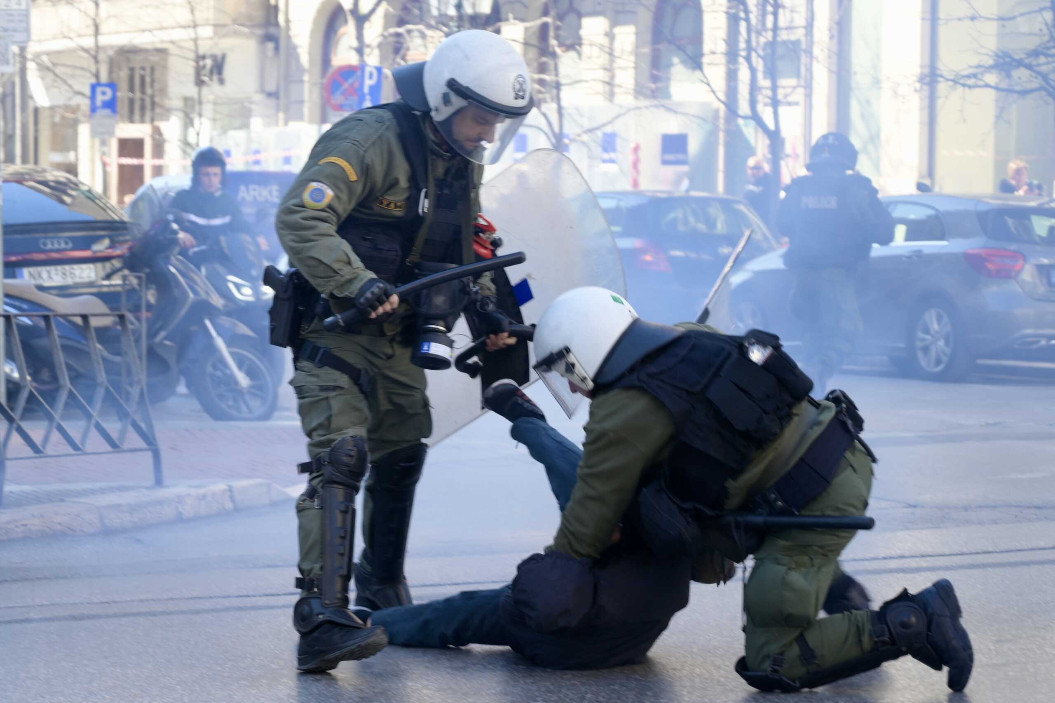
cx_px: 528
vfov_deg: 19.5
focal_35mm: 70
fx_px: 2051
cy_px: 352
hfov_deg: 28.8
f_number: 4
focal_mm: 70
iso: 100
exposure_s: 1/160
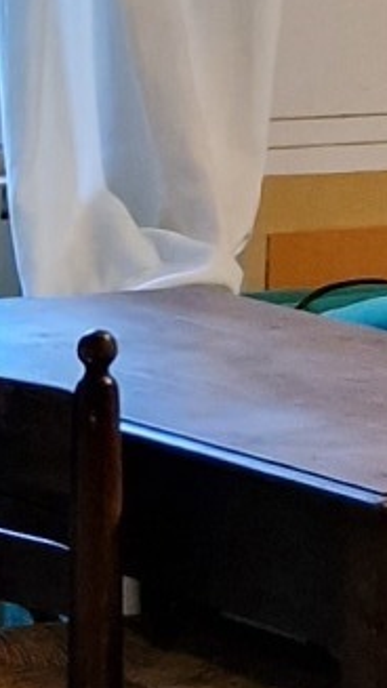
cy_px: 461
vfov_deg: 11.0
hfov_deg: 5.6
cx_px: -951
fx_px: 3575
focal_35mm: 196
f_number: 1.8
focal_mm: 6.4
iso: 500
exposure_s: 1/33
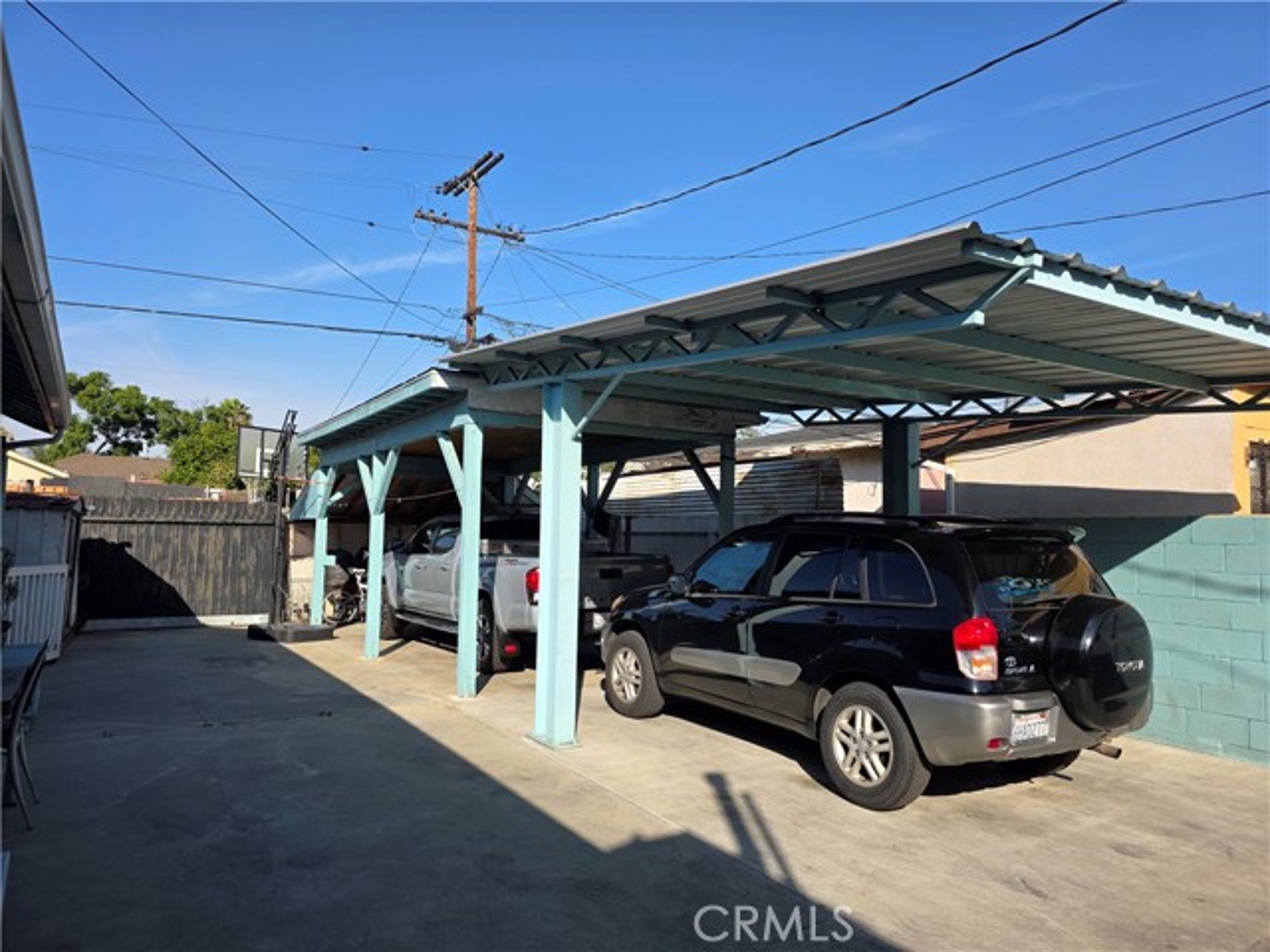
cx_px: 635
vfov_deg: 58.9
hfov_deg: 73.9
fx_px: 844
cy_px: 476
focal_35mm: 23
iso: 80
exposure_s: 1/4145
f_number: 1.7
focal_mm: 6.3
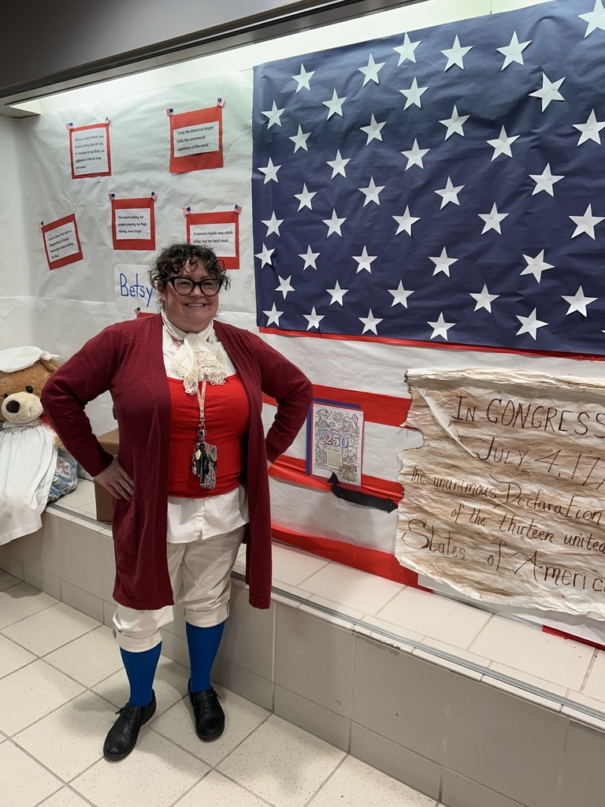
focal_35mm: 26
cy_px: 404
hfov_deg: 53.1
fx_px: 606
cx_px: 302
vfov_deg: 67.3
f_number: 1.5
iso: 80
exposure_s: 1/120
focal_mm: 5.7
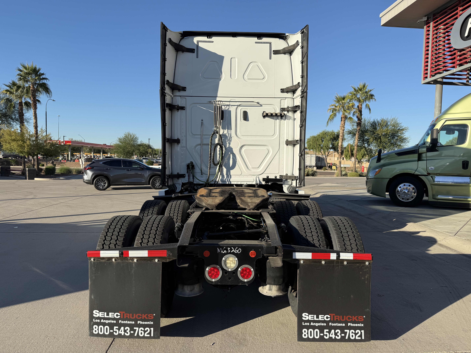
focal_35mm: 24
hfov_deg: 71.6
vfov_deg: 56.8
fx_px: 327
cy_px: 176
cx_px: 236
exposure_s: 1/3759
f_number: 1.78
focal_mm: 6.76
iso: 80
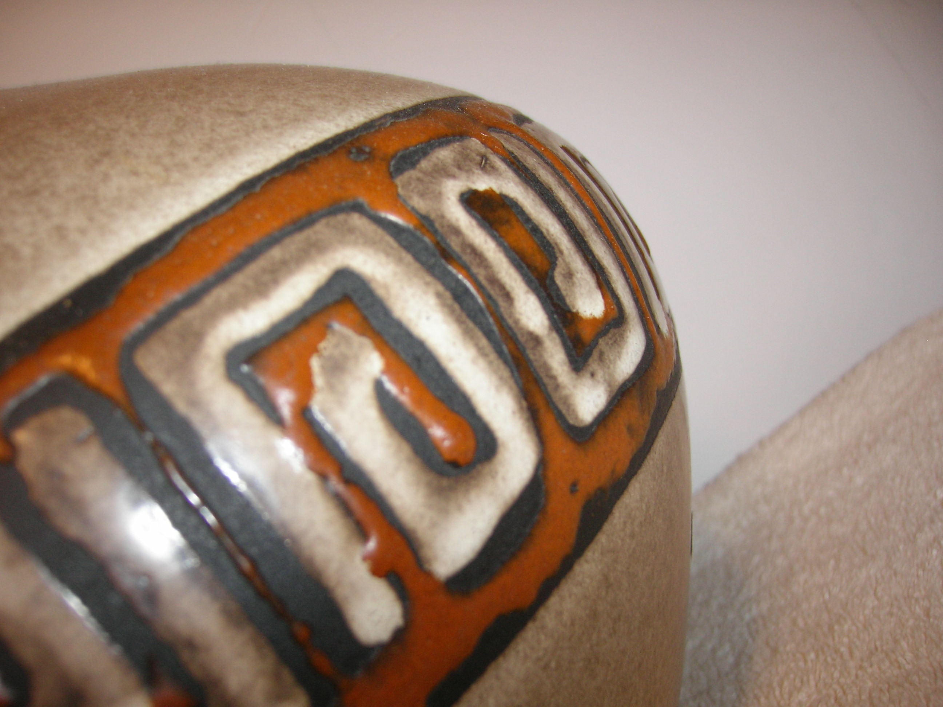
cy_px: 354
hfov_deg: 51.4
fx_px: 981
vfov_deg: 39.7
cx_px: 472
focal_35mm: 36
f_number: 2.8
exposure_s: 1/60
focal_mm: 60
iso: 100
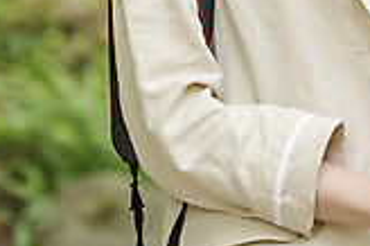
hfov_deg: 4.3
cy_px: -190
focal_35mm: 476
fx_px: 4887
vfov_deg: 2.9
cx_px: 321
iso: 400
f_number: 2.8
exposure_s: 1/250
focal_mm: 130
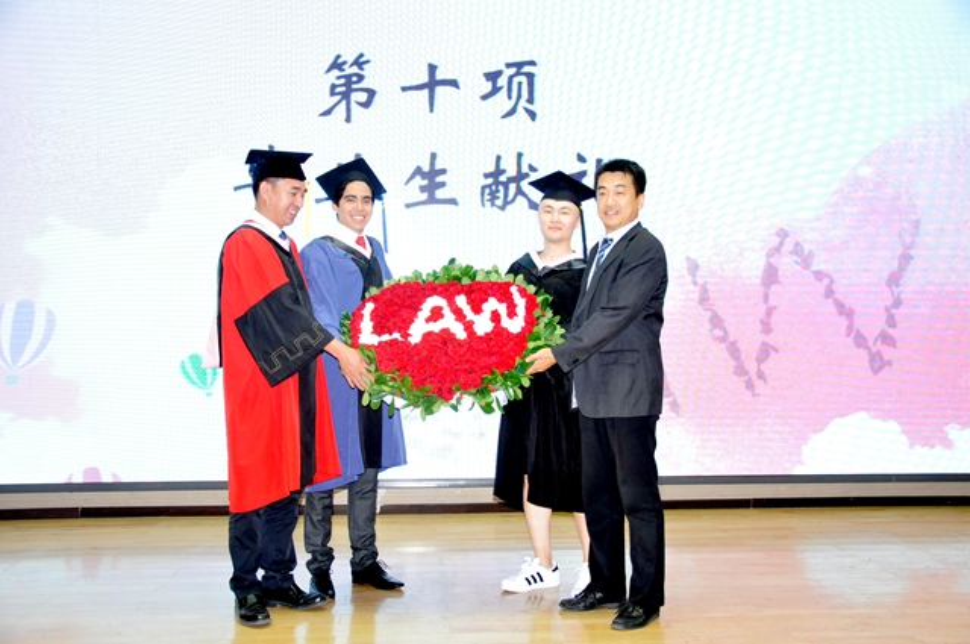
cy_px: 322
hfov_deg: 51.3
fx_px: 1009
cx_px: 485
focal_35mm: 38
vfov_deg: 35.4
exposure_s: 1/125
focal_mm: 25
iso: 1250
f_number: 4.5
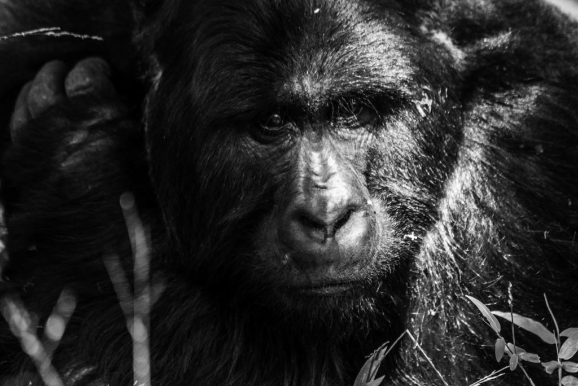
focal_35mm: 300
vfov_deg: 4.6
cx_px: 289
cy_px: 193
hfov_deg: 6.9
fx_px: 4819
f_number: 5.6
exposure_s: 1/160
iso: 2000
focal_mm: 300
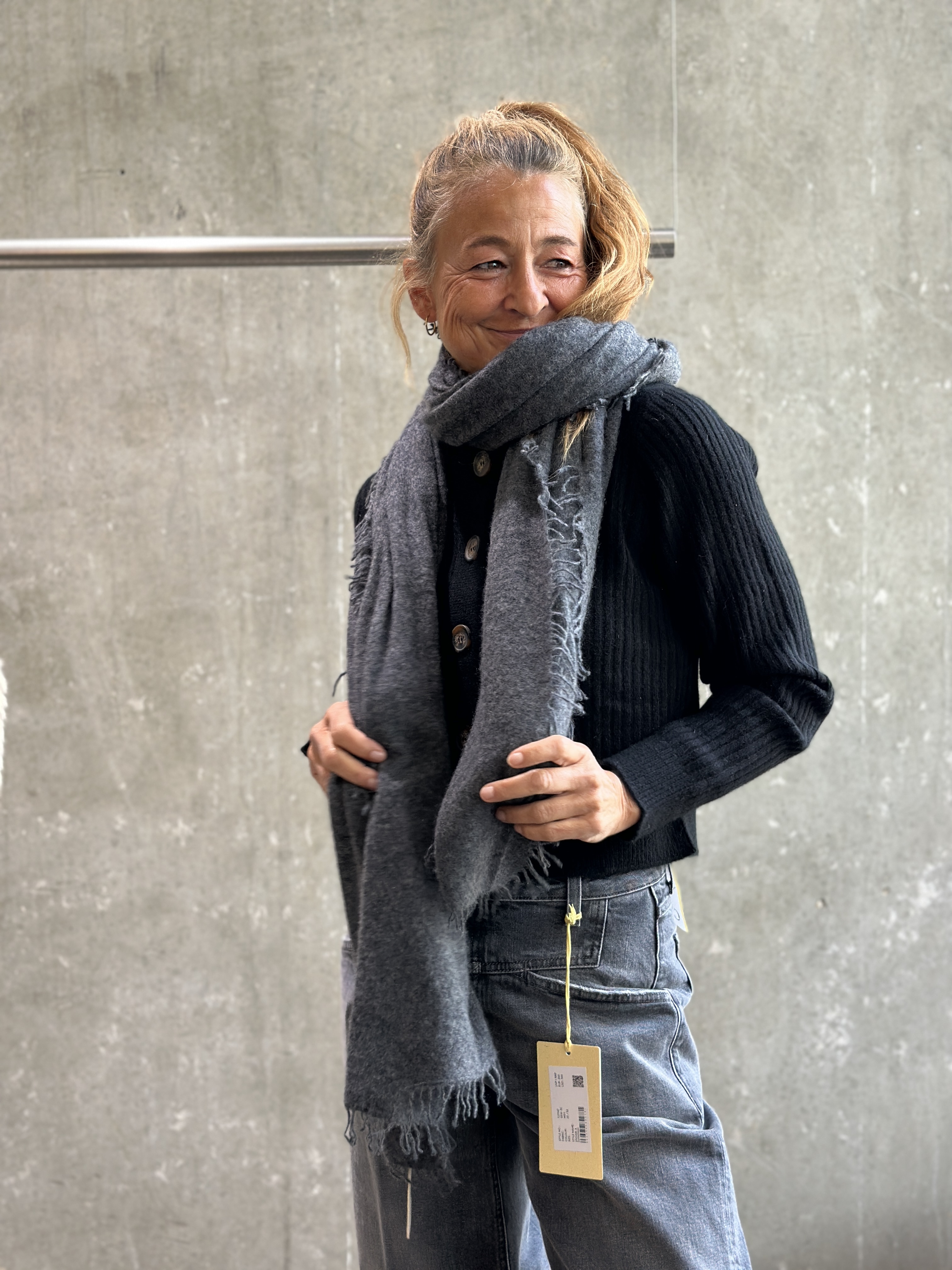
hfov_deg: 30.3
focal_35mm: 48
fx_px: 1760
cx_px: 476
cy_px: 635
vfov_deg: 39.7
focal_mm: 6.86
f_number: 1.78
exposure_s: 1/121
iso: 125
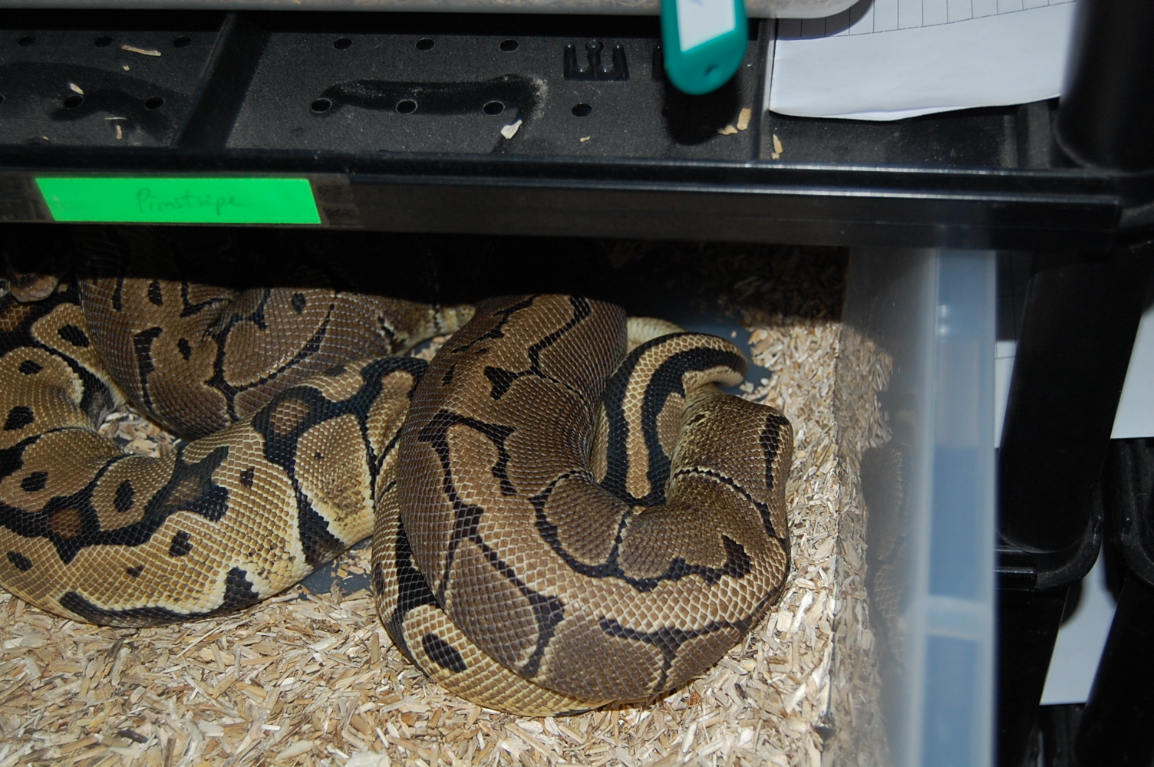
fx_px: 1633
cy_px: 384
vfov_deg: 26.4
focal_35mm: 51
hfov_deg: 38.9
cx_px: 577
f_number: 4.5
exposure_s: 1/60
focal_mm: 34
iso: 400
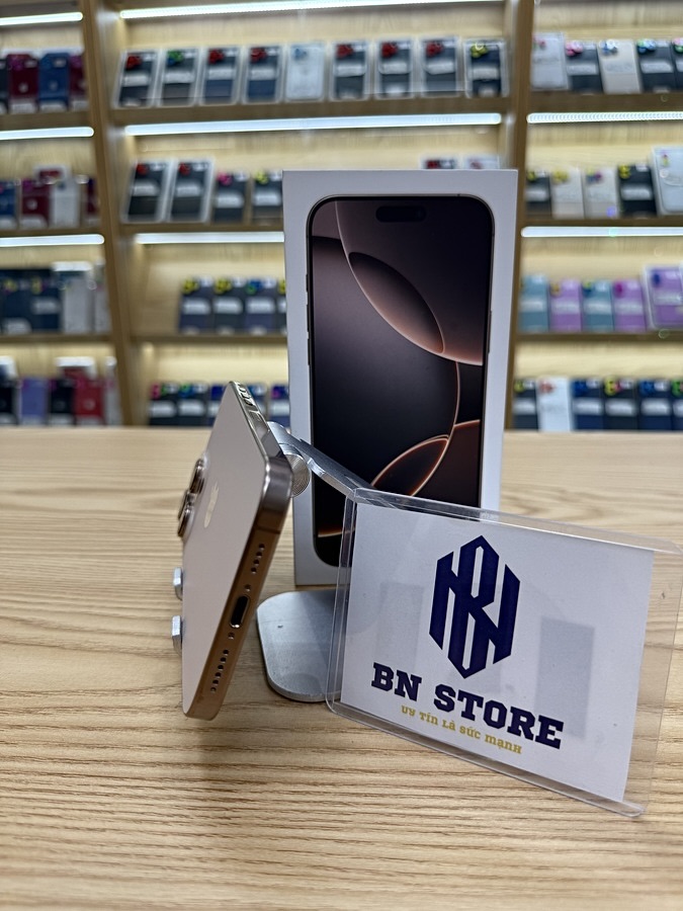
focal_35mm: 24
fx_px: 631
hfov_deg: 56.8
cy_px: 456
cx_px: 342
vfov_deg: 71.6
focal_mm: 6.76
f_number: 1.78
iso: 50
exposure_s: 1/120
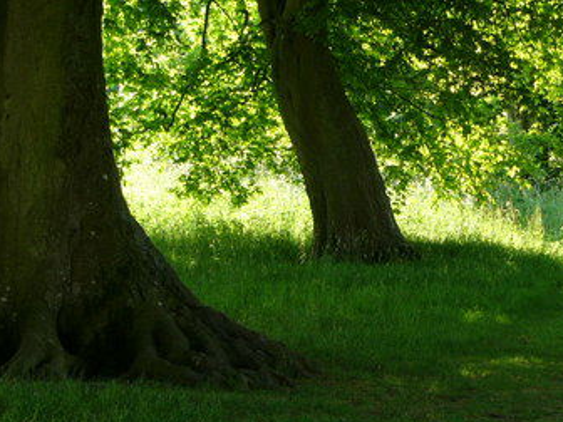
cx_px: 476
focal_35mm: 137
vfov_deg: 10.8
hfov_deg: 14.3
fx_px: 2228
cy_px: 107
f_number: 3.3
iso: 50
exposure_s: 1/100
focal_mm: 12.1
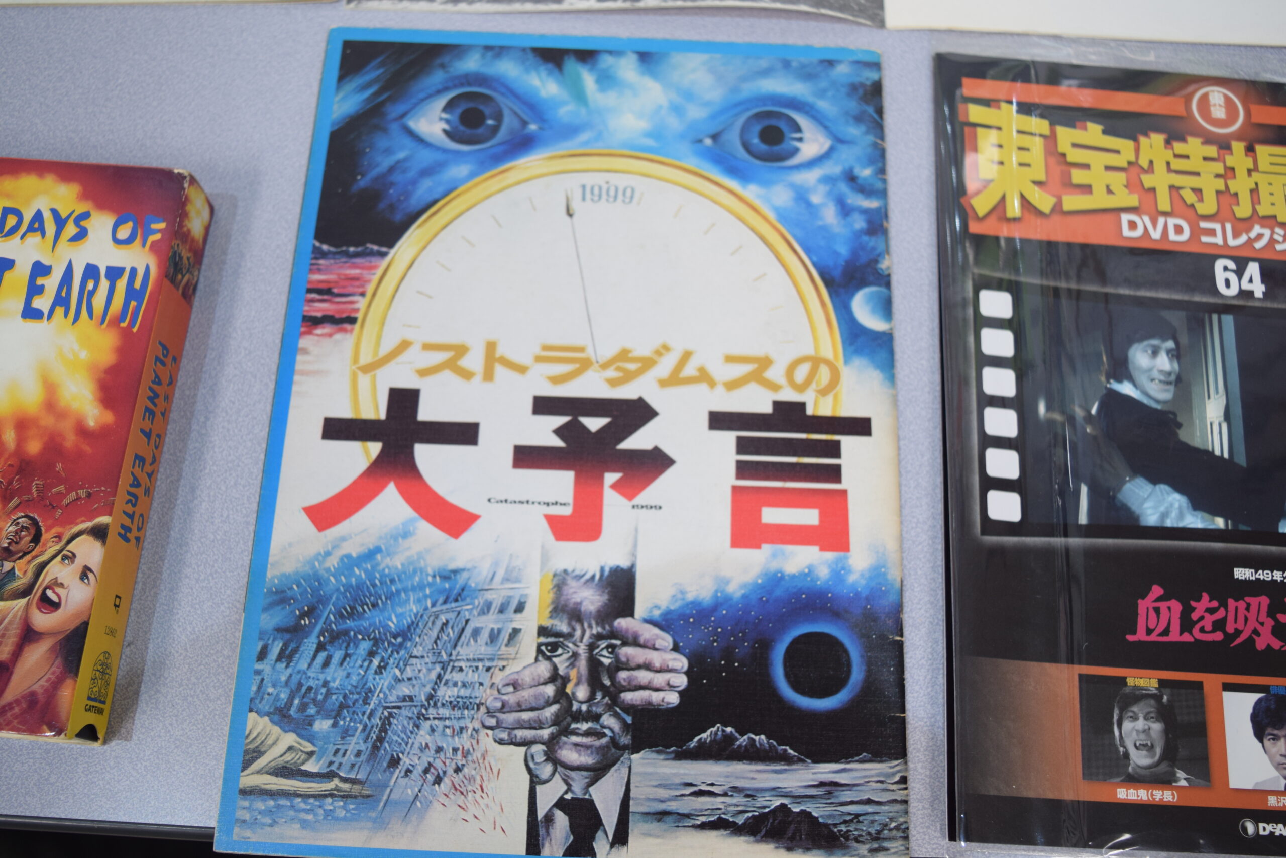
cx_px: 643
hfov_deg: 55.1
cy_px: 429
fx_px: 1232
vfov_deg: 38.4
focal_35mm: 34
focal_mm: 23
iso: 400
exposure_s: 1/50
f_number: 4.5
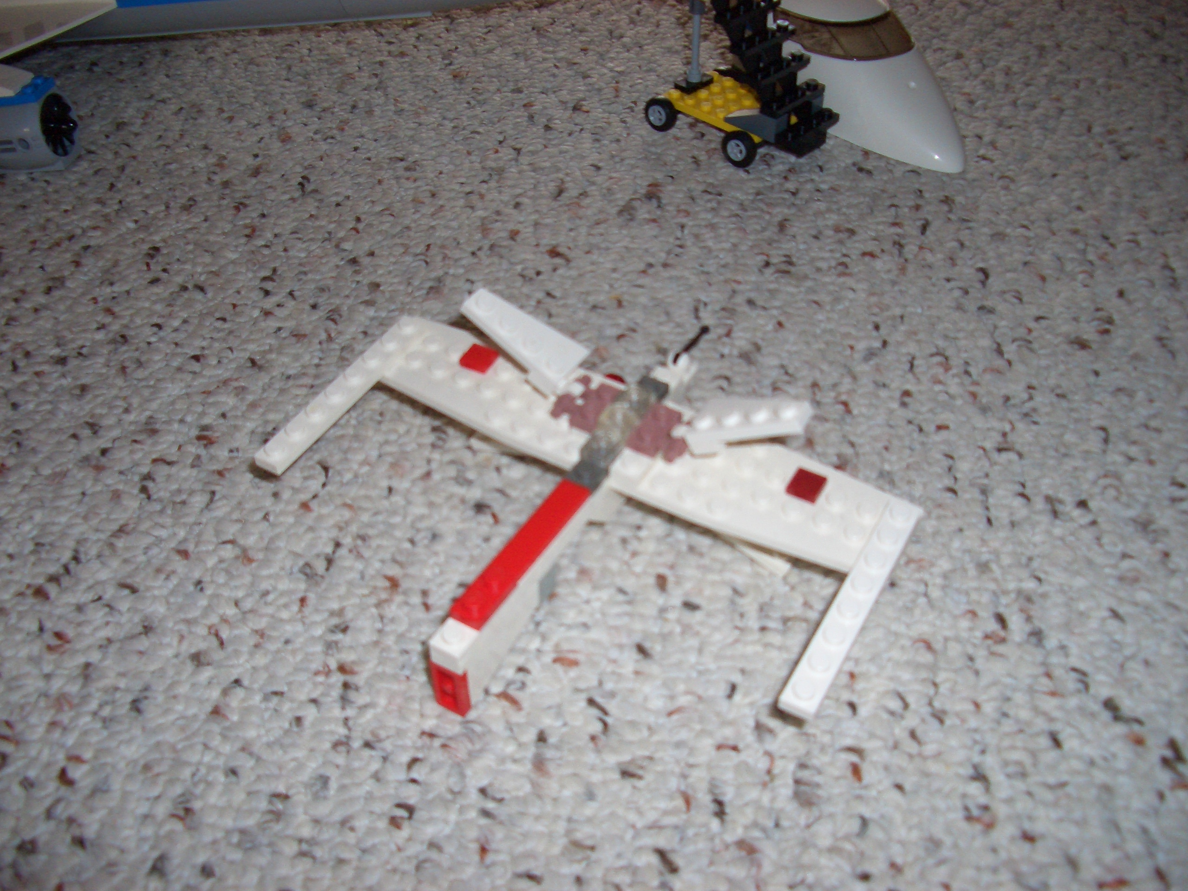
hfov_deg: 52.6
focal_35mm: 35
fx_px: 1201
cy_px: 446
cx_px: 594
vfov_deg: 40.7
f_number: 2.6
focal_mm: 5.8
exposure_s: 1/60
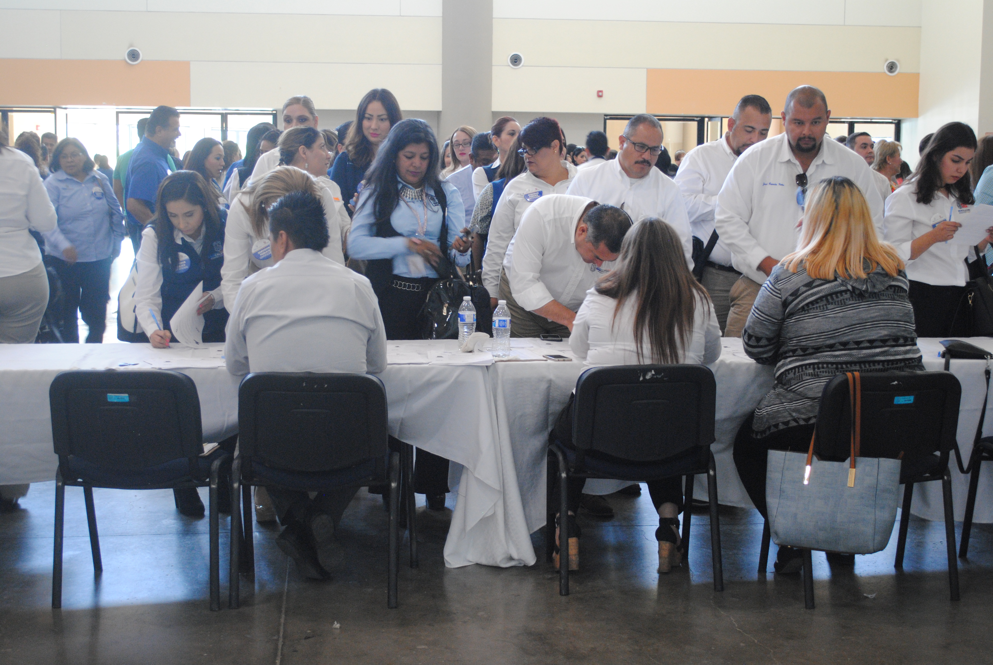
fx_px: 1450
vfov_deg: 25.8
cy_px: 332
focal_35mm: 52
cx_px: 496
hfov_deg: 37.8
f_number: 5
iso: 800
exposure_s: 1/20
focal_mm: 35
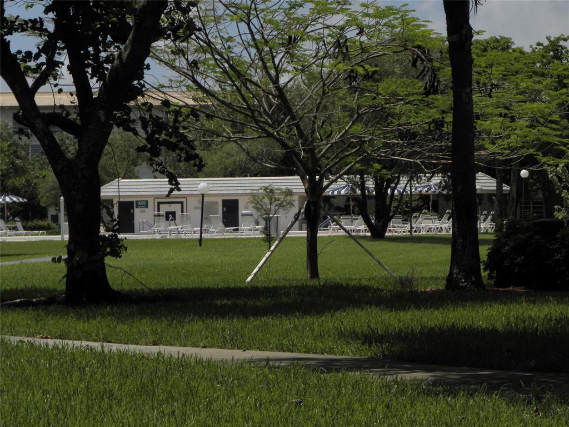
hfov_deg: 12.2
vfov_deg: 9.2
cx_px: 284
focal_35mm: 162
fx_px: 2663
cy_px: 214
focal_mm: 28.8
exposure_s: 1/1684
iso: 64
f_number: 5
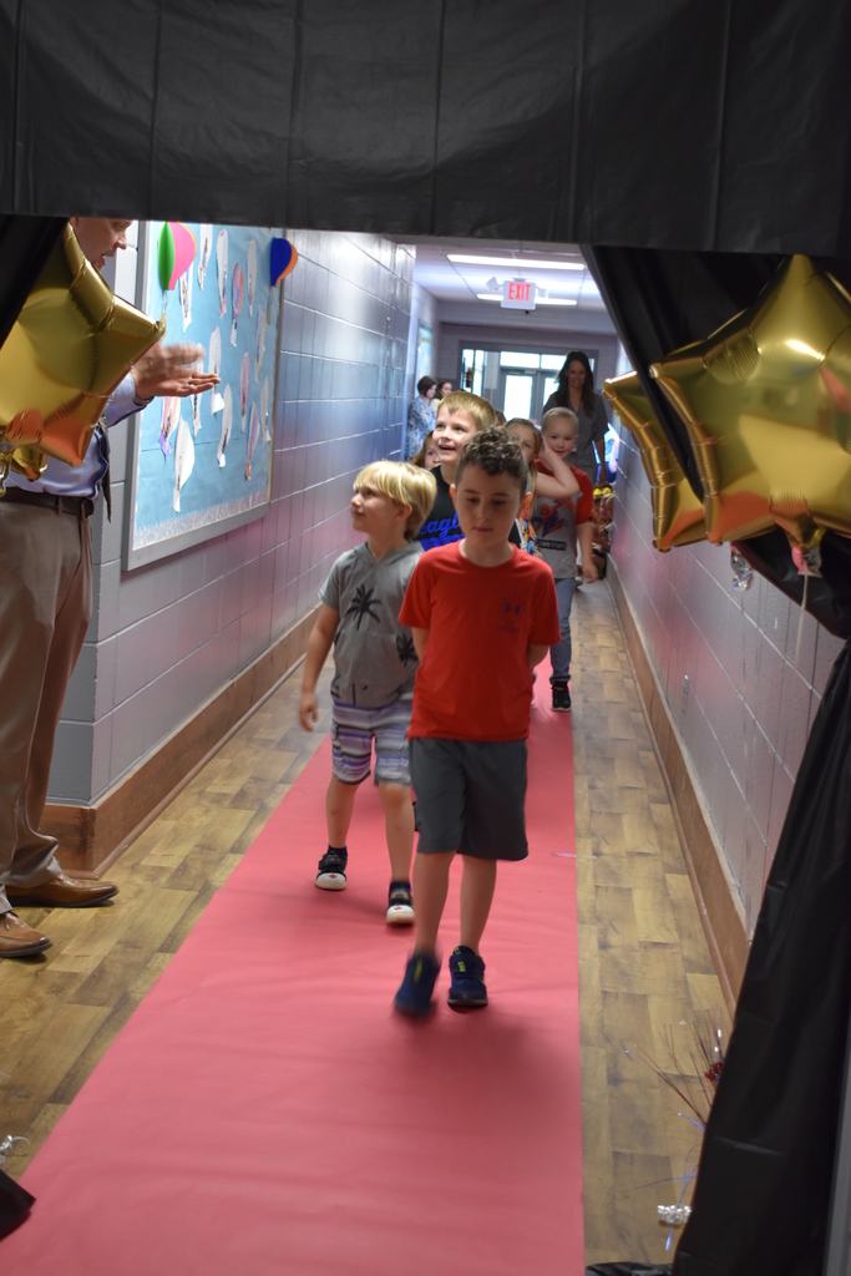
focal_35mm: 51
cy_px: 638
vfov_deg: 38.9
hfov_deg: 26.5
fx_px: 1808
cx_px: 426
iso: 900
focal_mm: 34
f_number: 4.5
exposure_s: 1/30
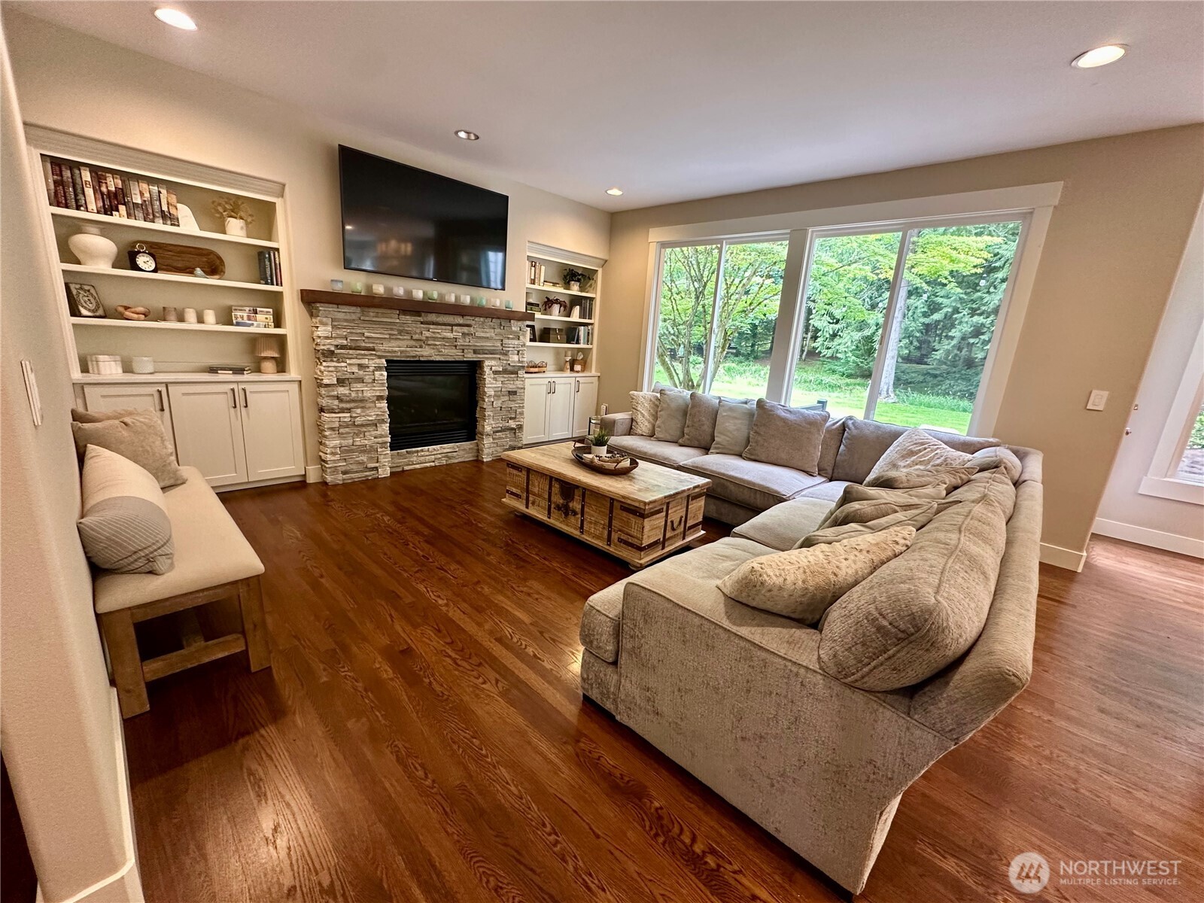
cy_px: 452
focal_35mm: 14
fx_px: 487
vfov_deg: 85.7
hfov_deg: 102.1
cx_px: 602
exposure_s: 1/60
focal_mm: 2.22
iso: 250
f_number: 2.2
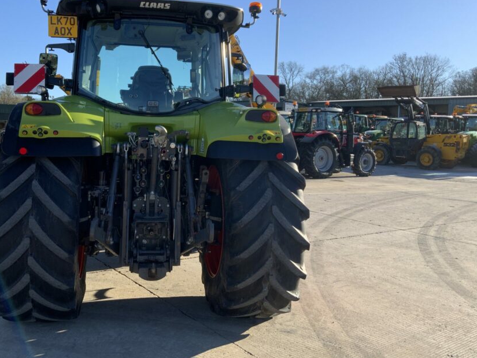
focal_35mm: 36
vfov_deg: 39.6
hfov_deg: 50.9
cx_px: 183
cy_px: 151
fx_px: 496
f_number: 1.8
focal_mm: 3
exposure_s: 1/1076
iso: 16
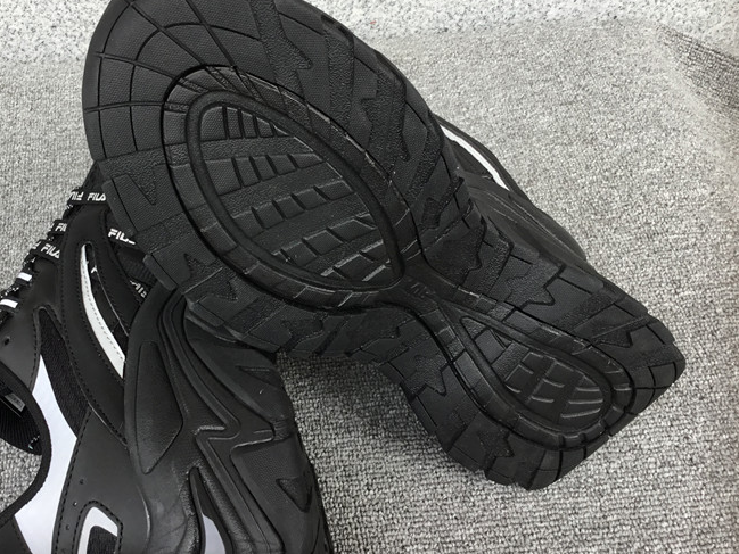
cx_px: 263
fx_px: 918
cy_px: 241
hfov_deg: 43.4
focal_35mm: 43
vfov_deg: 33.6
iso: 32
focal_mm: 3.3
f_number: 2.4
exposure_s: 1/100
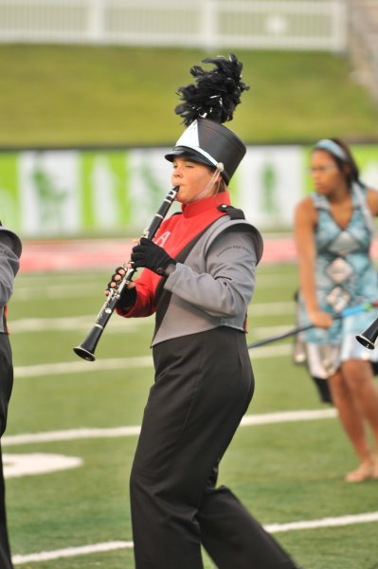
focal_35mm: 300
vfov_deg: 6.9
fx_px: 4733
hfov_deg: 4.6
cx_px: 189
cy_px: 284
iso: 200
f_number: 2.8
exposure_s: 1/125
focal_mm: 200
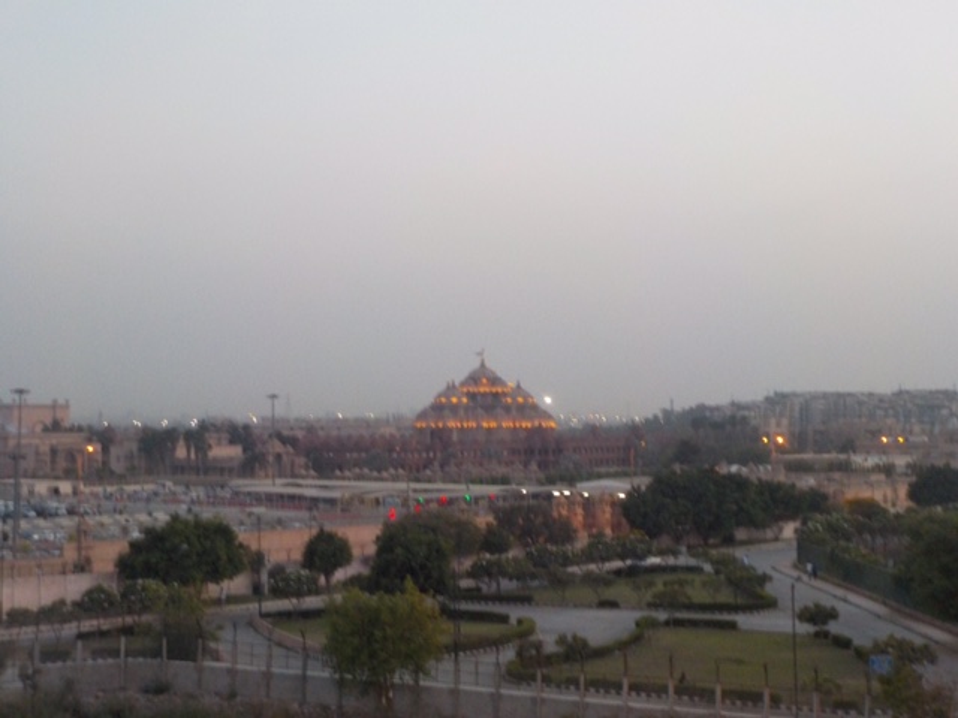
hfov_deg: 33.2
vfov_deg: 25.2
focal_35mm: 58
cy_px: 359
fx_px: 1605
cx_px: 479
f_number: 4.7
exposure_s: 1/20
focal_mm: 7.9
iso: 400
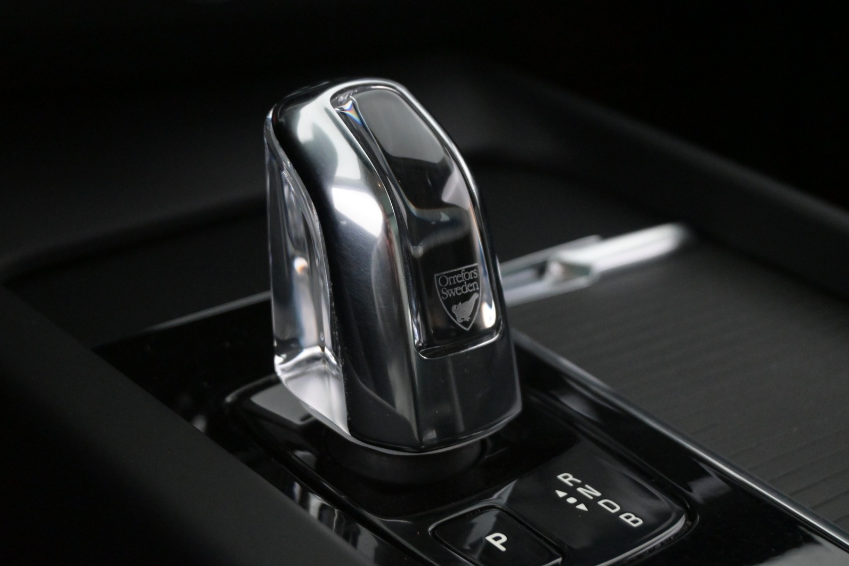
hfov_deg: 33.7
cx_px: 422
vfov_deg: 22.8
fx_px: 1403
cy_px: 286
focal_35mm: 60
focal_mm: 39
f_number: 5.6
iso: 5600
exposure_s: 1/60
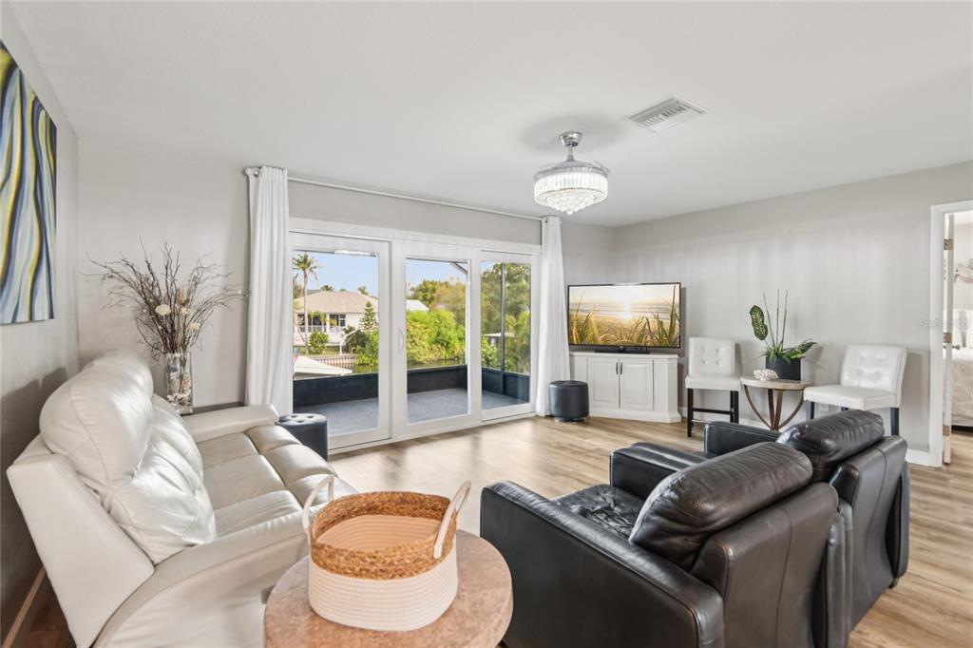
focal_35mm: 16
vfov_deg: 73.7
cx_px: 486
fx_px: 432
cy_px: 324
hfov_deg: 96.8
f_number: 8
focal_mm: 16
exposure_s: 1/15
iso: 400
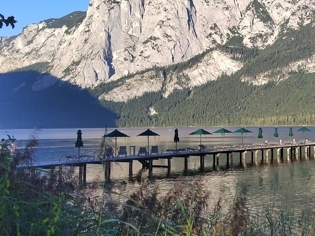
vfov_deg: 25.6
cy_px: 84
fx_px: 519
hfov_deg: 32.7
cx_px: 258
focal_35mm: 57
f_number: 1.9
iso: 553
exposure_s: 1/1703
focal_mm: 5.52
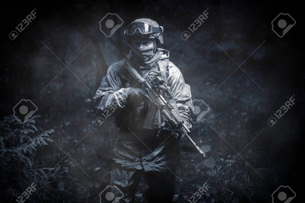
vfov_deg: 18.1
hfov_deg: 27.0
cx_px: 152
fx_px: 635
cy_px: 102
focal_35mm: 75
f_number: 1.8
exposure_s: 1/200
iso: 100
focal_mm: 50
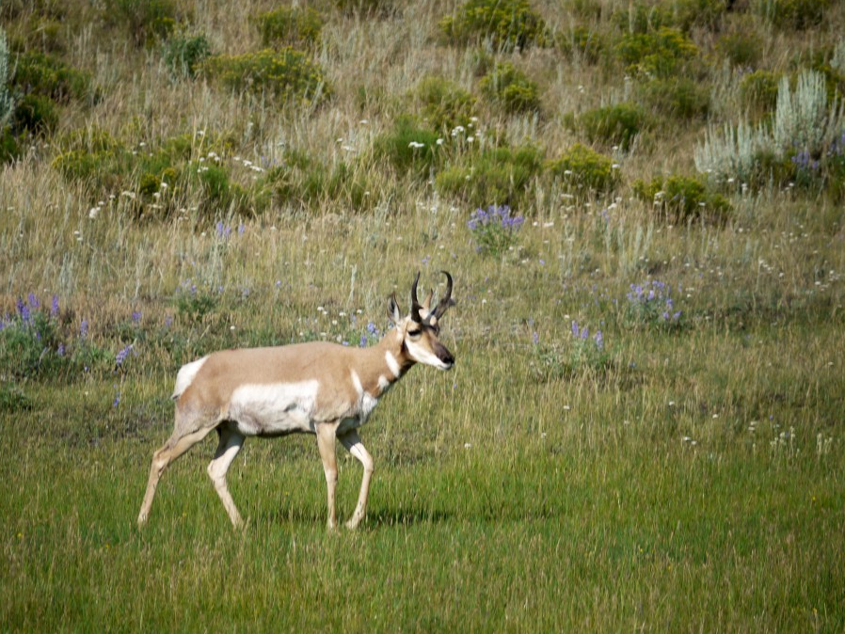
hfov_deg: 4.3
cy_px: 337
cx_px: 384
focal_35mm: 456
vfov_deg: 3.3
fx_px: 11134
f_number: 5.6
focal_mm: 200
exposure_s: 1/500
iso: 250
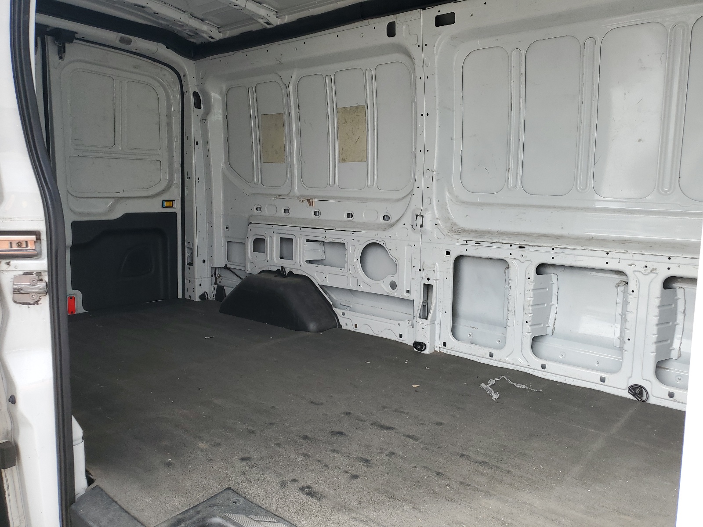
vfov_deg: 53.1
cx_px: 352
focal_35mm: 26
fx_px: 528
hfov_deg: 67.3
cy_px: 264
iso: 50
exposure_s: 1/625
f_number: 1.5
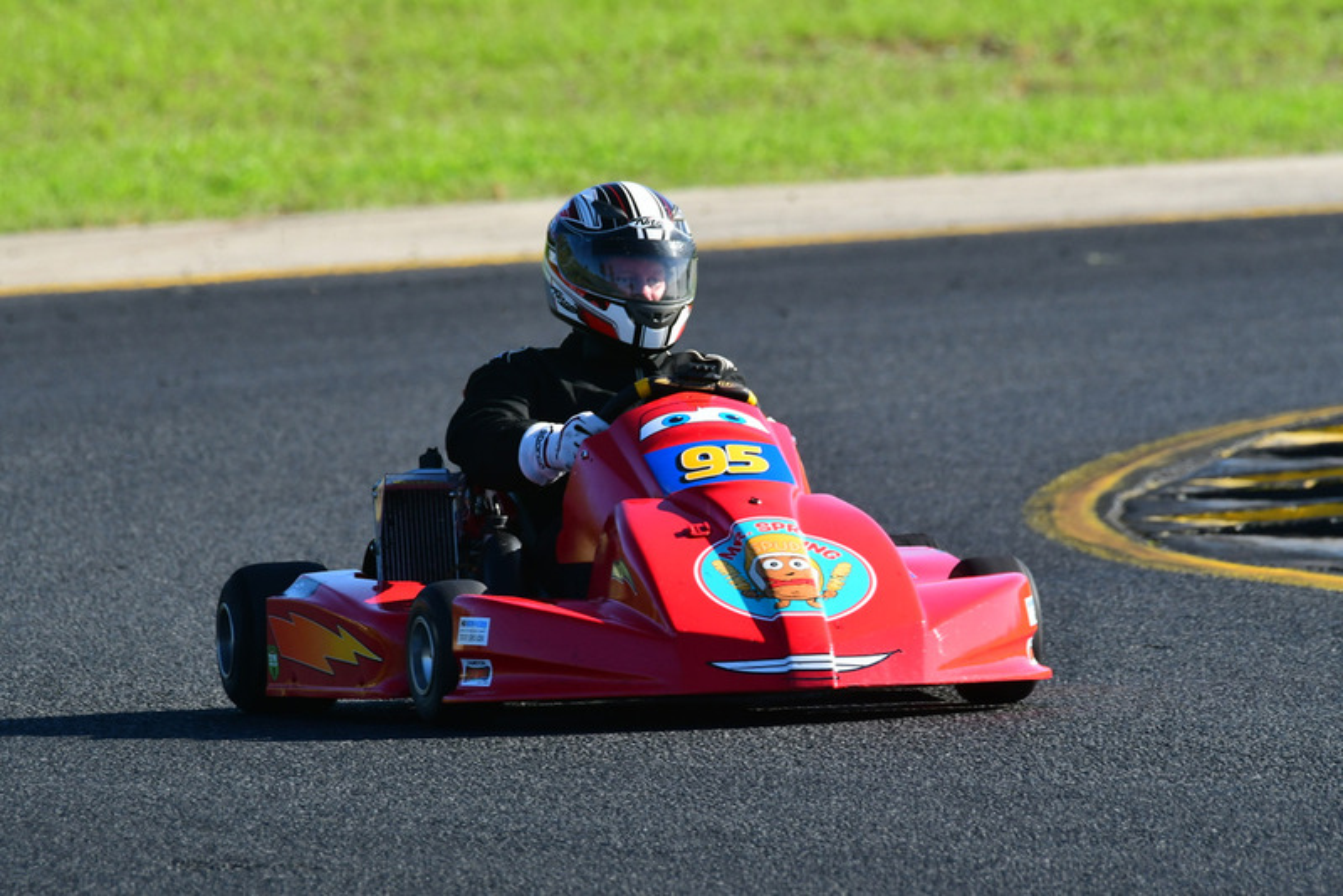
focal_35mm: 750
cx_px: 672
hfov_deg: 2.7
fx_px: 27988
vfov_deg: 1.8
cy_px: 448
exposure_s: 1/640
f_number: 10
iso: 640
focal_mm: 500
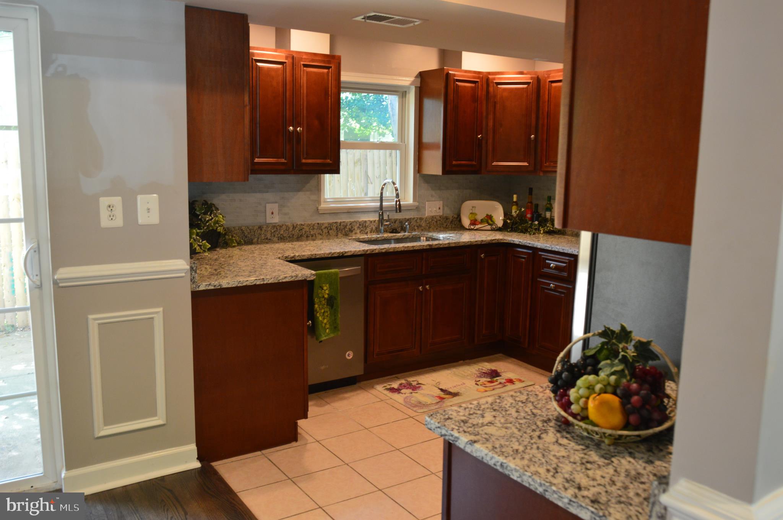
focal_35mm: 30
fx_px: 652
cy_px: 260
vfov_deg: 43.5
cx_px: 392
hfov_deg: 62.0
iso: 640
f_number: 6.3
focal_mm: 20
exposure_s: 1/15
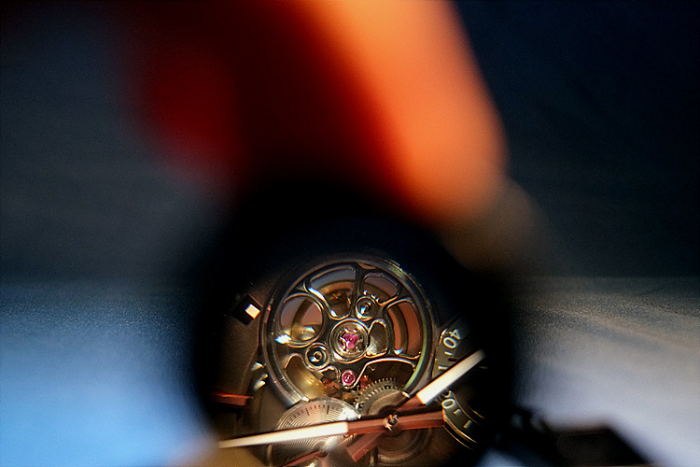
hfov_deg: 37.5
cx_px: 350
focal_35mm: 53
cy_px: 234
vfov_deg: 25.5
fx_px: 1030
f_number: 2.8
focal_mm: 35
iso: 3200
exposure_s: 1/450
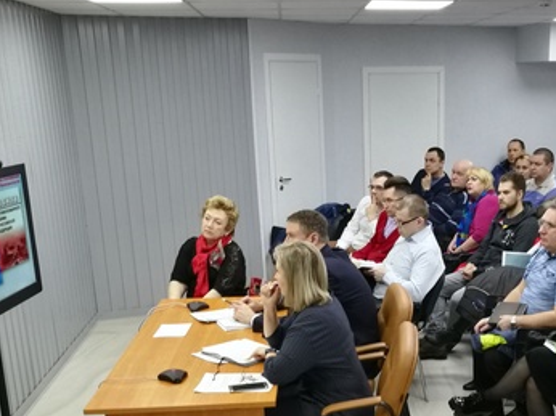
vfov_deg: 28.4
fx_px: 803
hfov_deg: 37.6
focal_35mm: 50
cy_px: 341
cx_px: 386
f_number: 2.2
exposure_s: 1/33.3
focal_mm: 4.5
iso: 320
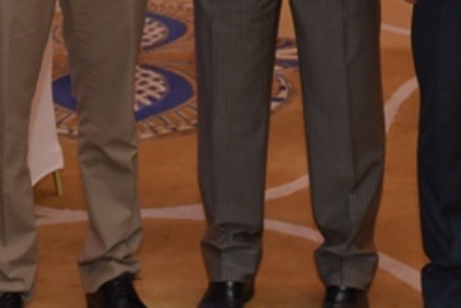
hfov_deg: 15.5
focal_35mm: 132
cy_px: -177
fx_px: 1692
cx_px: 210
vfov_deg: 10.0
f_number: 3.5
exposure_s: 1/80
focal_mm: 32
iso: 1250
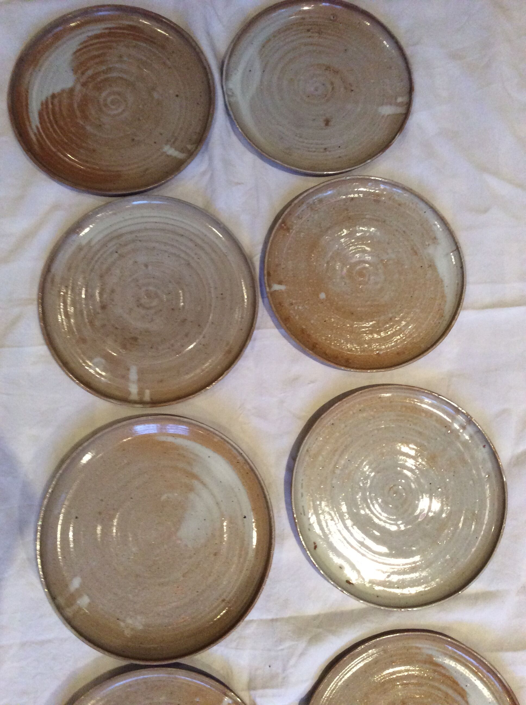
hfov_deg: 44.1
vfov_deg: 56.9
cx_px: 263
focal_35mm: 32
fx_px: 650
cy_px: 352
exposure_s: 1/25
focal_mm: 3.3
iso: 160
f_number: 2.4
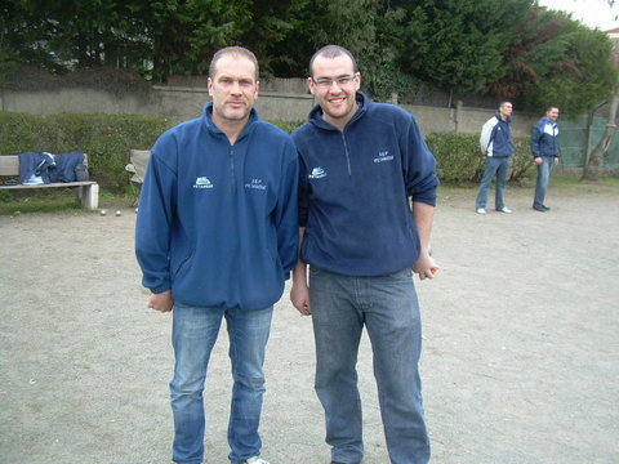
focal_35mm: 38
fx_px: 680
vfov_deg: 37.7
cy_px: 232
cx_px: 310
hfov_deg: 49.0
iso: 50
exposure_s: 1/60
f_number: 2.8
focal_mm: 6.3
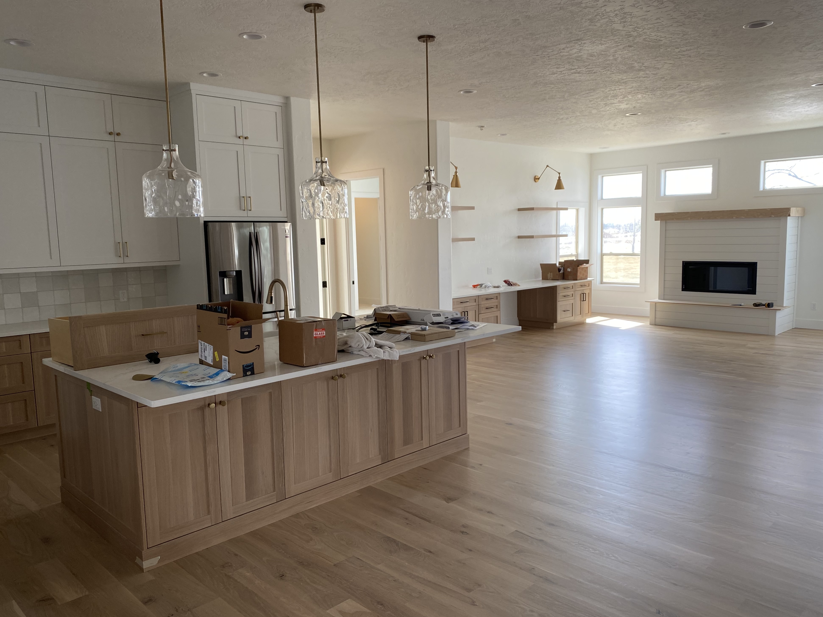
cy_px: 316
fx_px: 642
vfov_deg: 51.3
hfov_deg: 65.3
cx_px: 414
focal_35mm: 27
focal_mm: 4.25
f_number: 1.8
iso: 64
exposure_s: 1/121
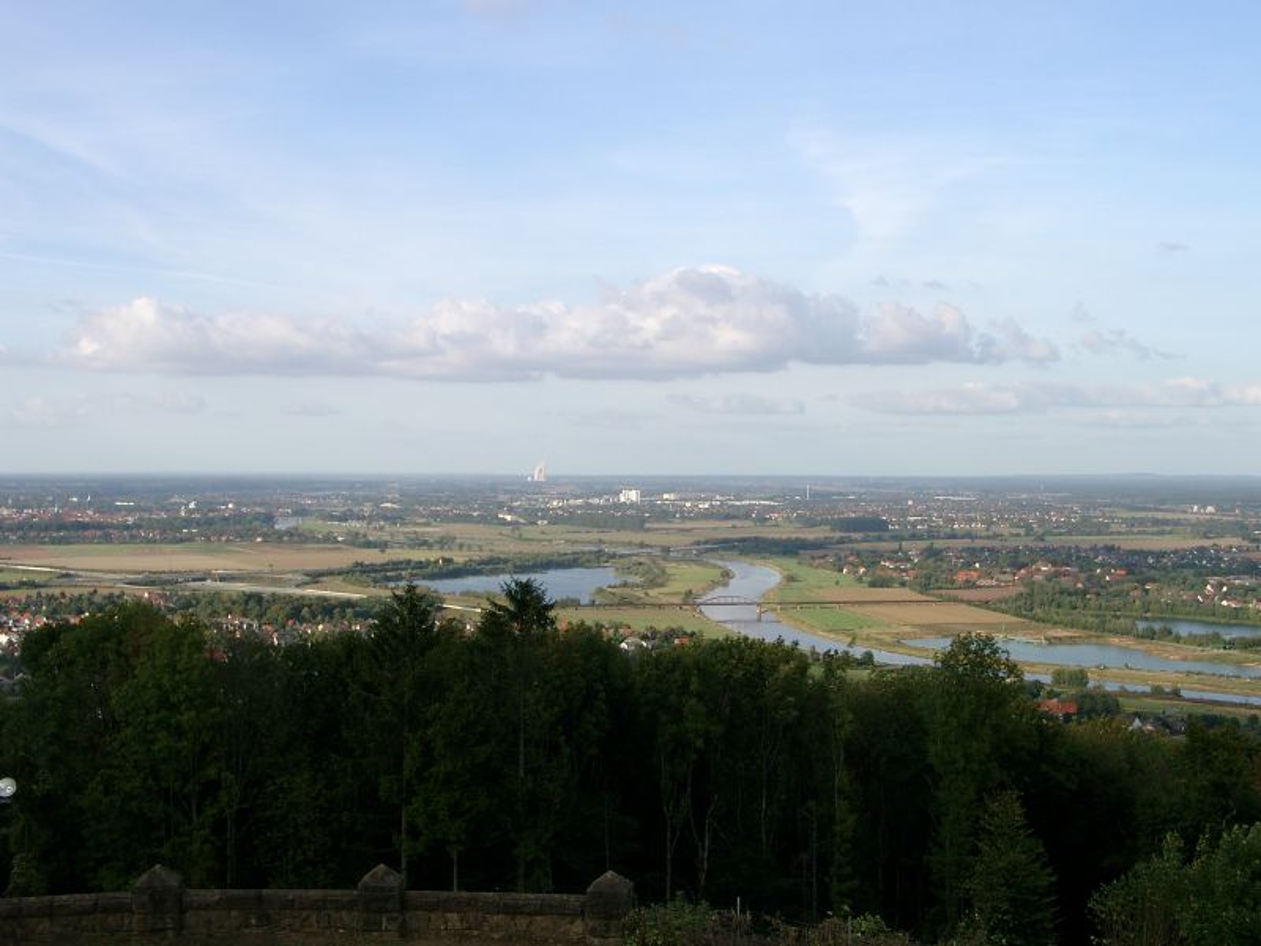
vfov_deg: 32.2
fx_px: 1639
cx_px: 630
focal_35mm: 45
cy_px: 473
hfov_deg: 42.1
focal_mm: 9.29
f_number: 4
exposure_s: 1/347
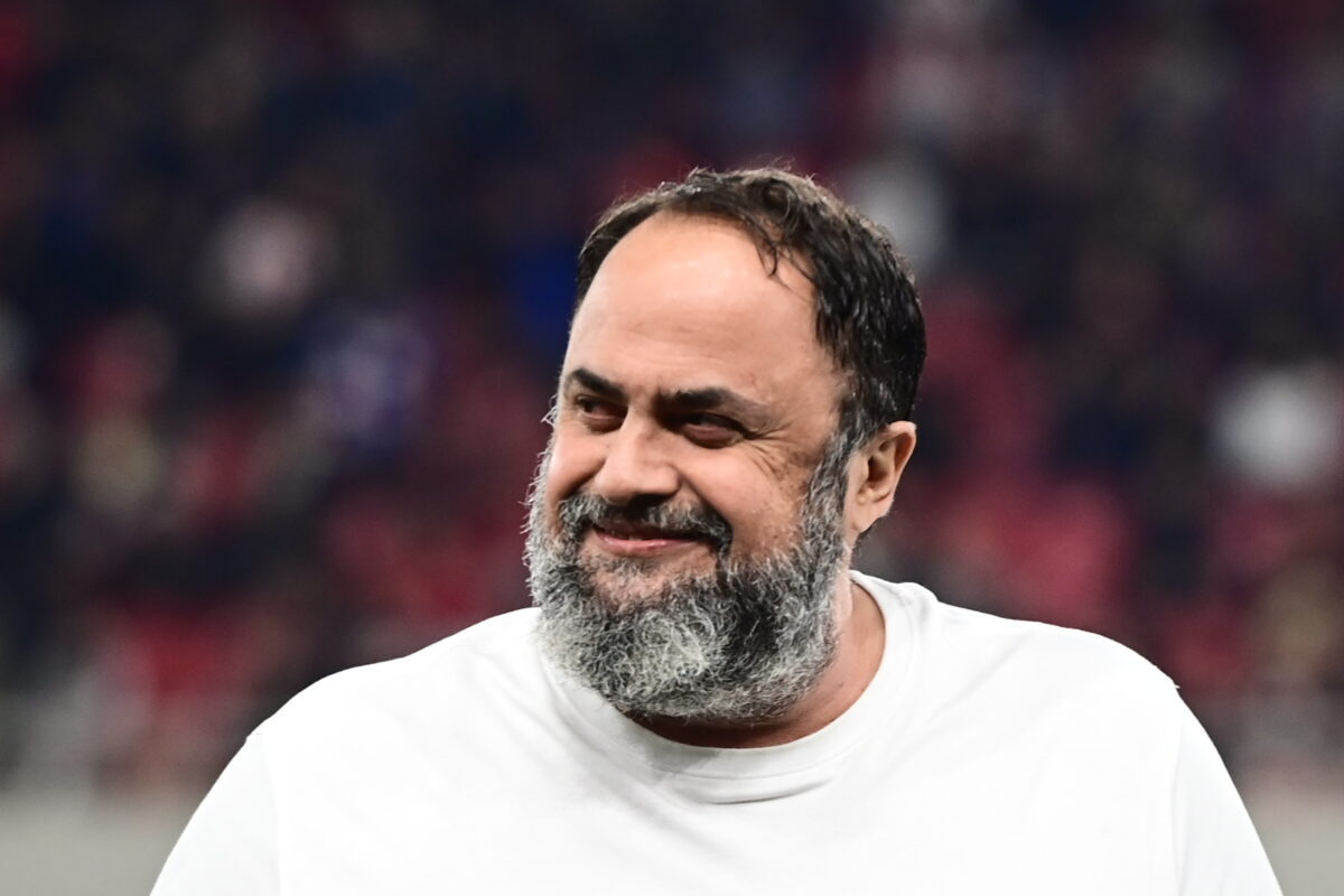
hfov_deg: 10.3
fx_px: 7466
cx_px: 672
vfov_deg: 6.9
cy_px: 448
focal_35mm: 200
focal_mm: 200
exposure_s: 1/800
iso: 2500
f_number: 3.2
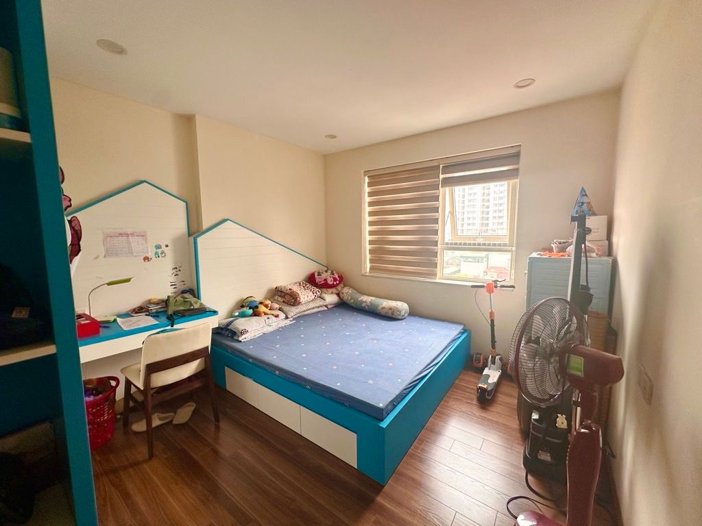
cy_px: 263
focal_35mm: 14
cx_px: 351
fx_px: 284
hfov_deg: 102.1
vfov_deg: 85.7
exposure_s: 1/99
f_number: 2.2
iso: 80
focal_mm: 2.22
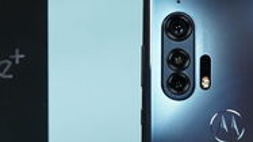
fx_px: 1106
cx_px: 80
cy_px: 158
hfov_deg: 13.0
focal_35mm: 165
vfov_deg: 7.3
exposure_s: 1/160
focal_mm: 48
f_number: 5.6
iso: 1250
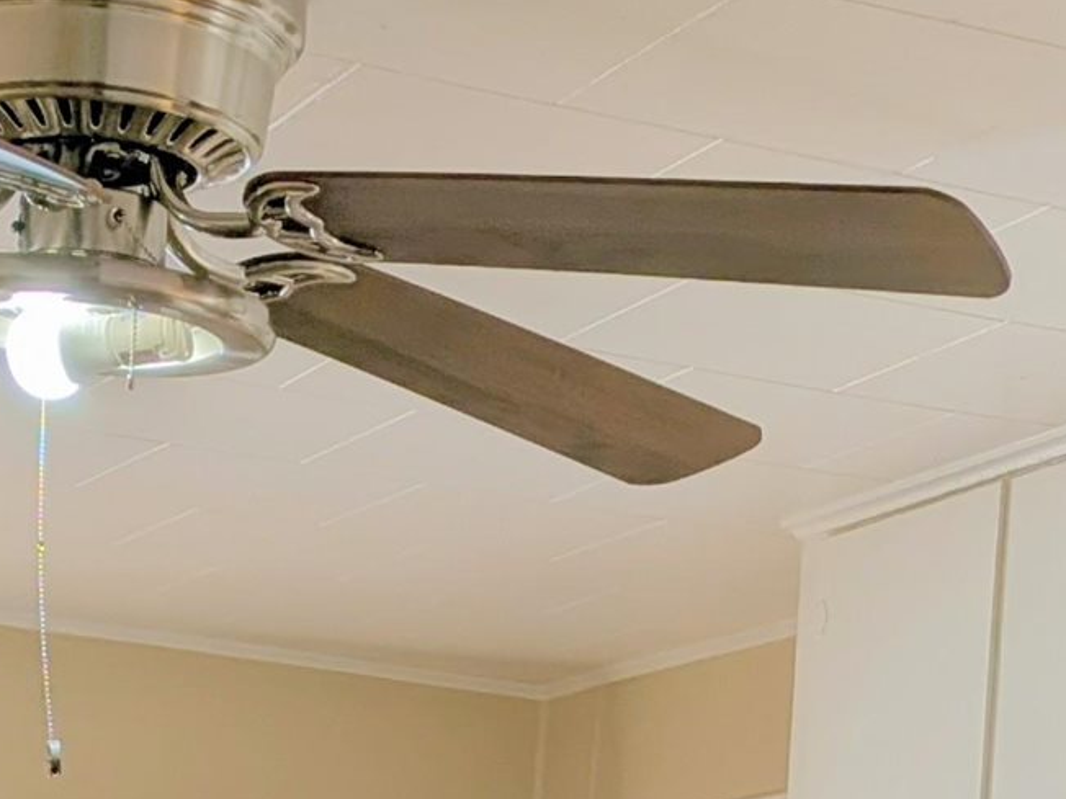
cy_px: 1381
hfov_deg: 17.4
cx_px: 497
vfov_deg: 12.2
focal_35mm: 113
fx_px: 3480
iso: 25
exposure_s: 1/120
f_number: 1.7
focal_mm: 4.53
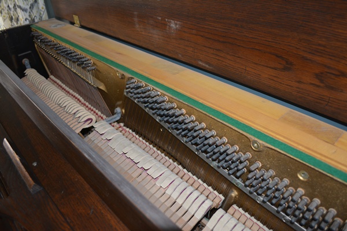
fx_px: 260
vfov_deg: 47.9
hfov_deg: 67.4
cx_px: 174
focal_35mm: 27
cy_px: 116
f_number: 3.5
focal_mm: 18
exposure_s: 1/60
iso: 720
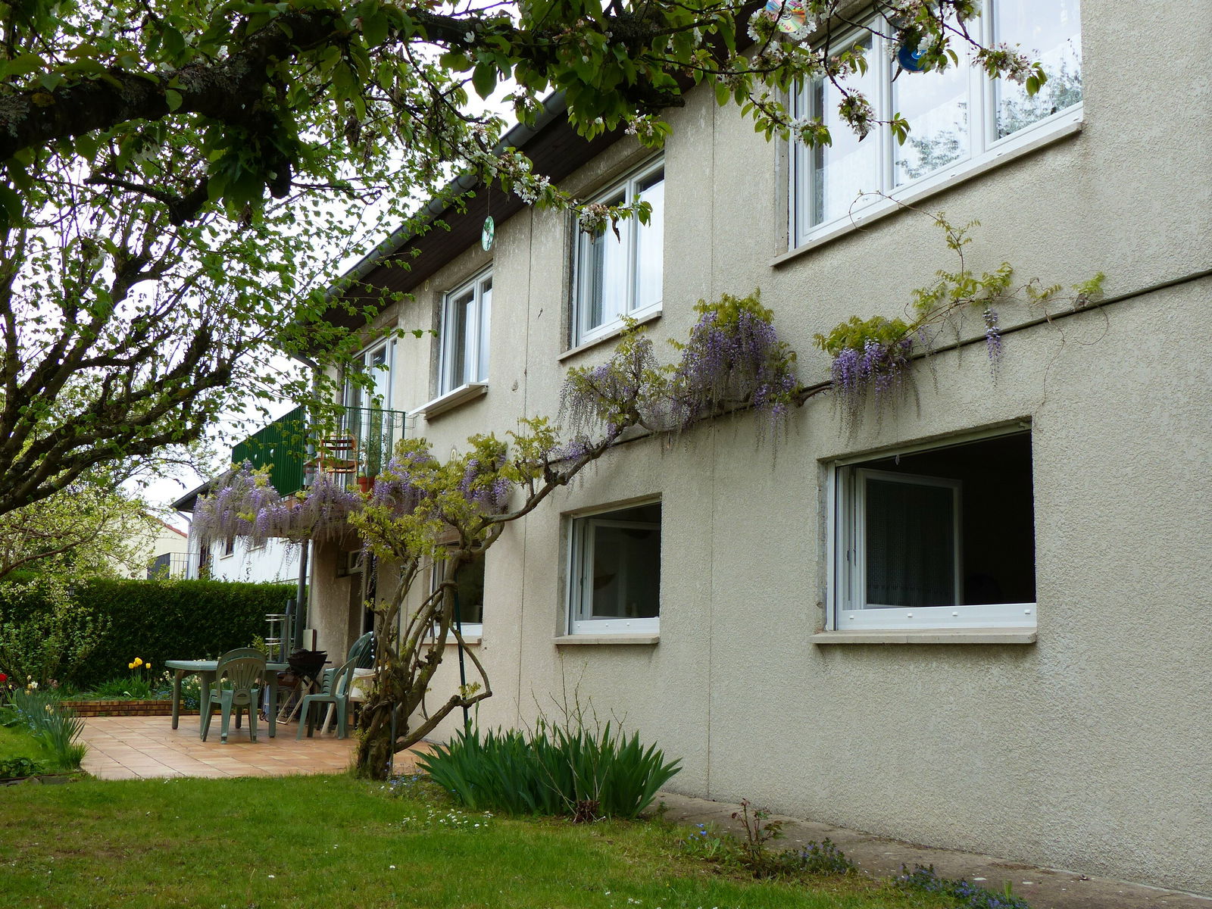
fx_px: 1330
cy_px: 454
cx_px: 606
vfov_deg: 37.7
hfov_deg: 49.0
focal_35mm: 38
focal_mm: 6.8
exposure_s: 1/320
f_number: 4
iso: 100
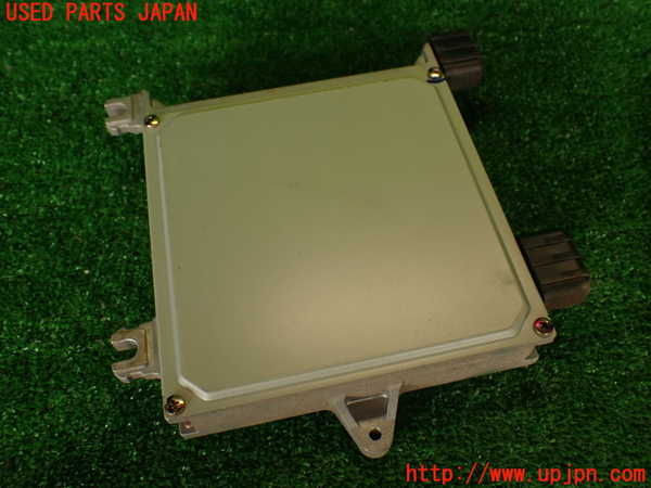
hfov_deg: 56.8
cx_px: 326
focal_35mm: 32
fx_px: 602
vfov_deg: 44.2
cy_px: 244
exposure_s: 1/80
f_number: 2.4
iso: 100
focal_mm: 5.79
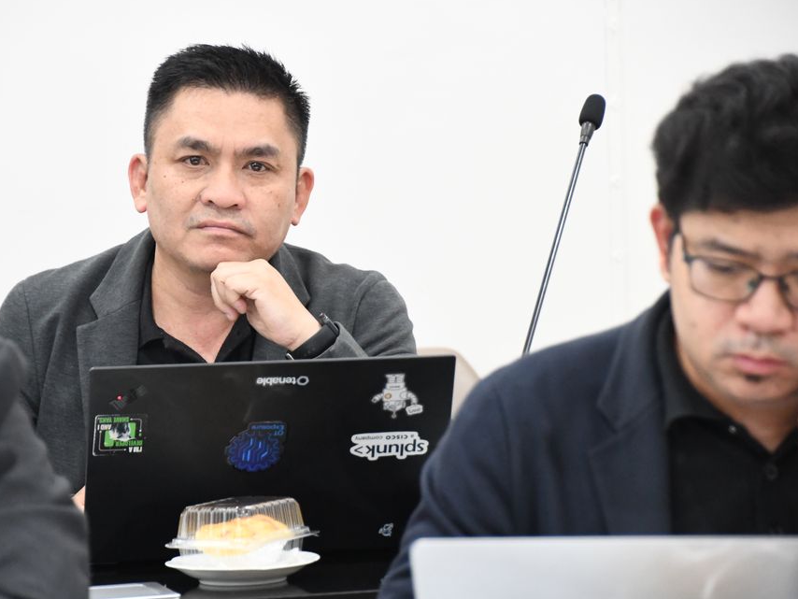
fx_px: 5580
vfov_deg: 6.1
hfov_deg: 8.2
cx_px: 324
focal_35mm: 242
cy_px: 313
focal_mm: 140
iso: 5000
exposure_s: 1/50
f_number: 6
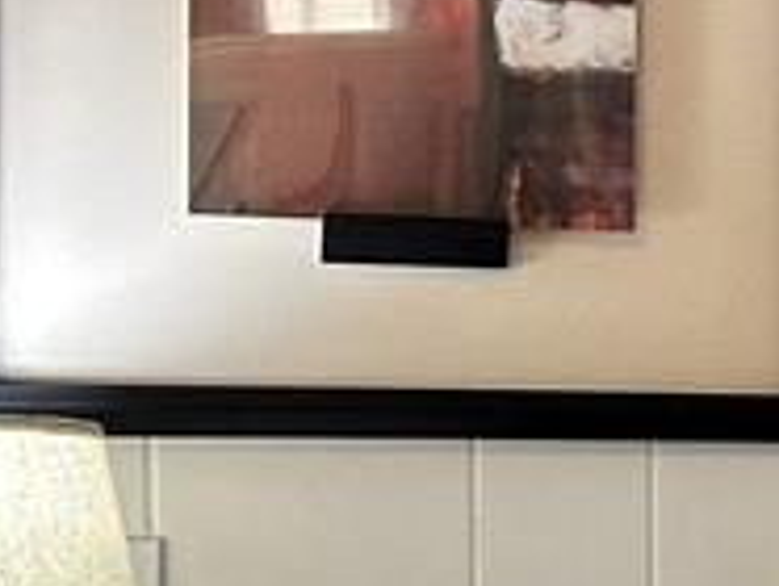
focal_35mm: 132
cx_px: 1667
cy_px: 502
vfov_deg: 11.2
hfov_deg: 12.6
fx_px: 2974
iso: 200
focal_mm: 6.86
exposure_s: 1/120
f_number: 1.78
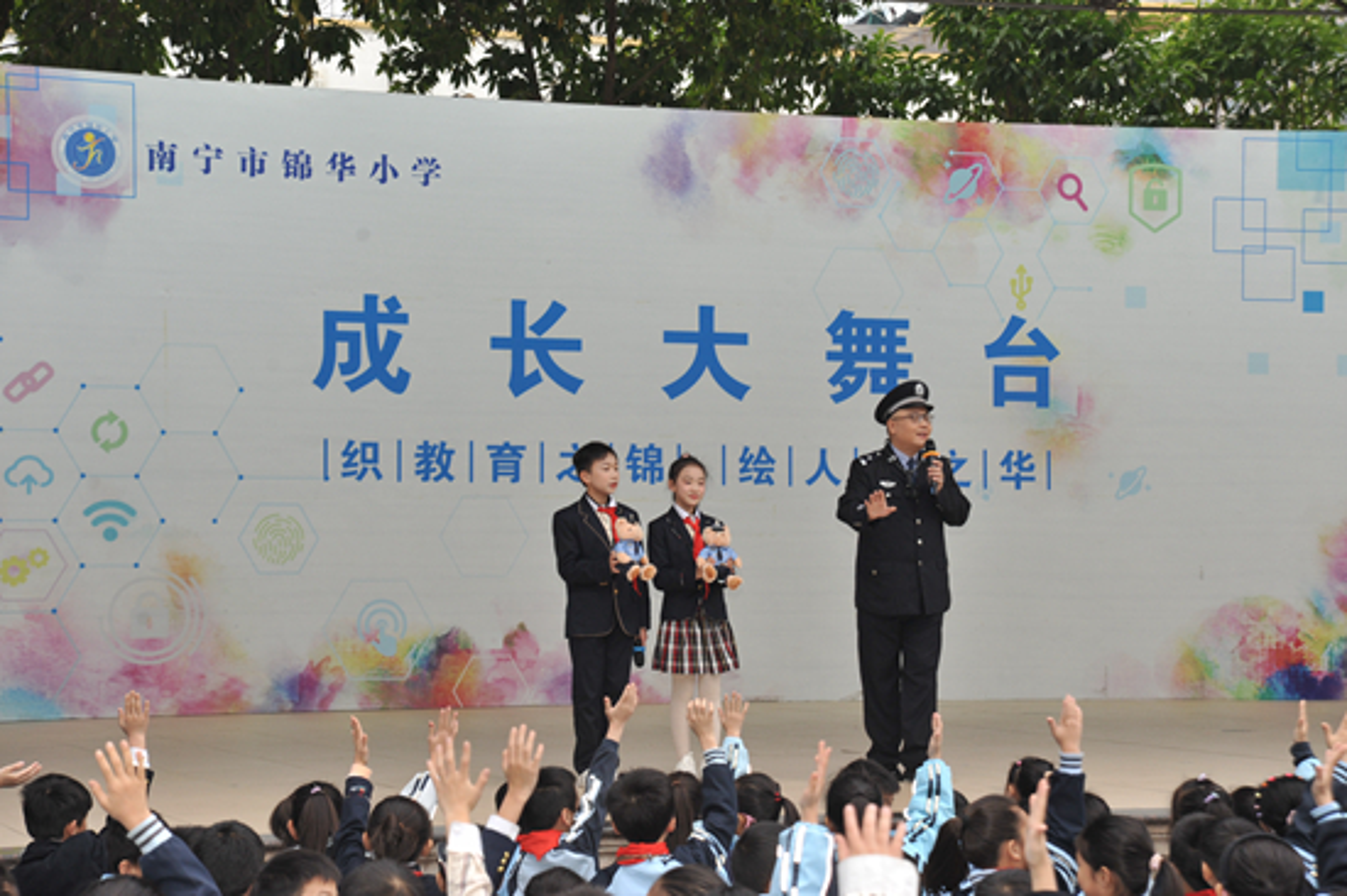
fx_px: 3178
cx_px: 674
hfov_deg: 23.9
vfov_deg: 16.1
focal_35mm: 85
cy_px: 448
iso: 1000
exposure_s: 1/160
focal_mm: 85
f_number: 7.1
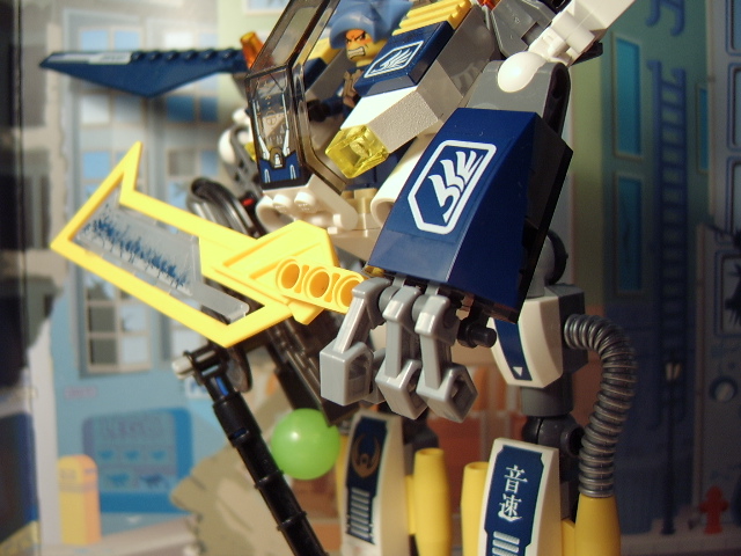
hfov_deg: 58.4
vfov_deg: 45.4
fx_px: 664
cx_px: 370
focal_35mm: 31
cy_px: 278
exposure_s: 1/23
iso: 100
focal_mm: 8.13
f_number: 2.7
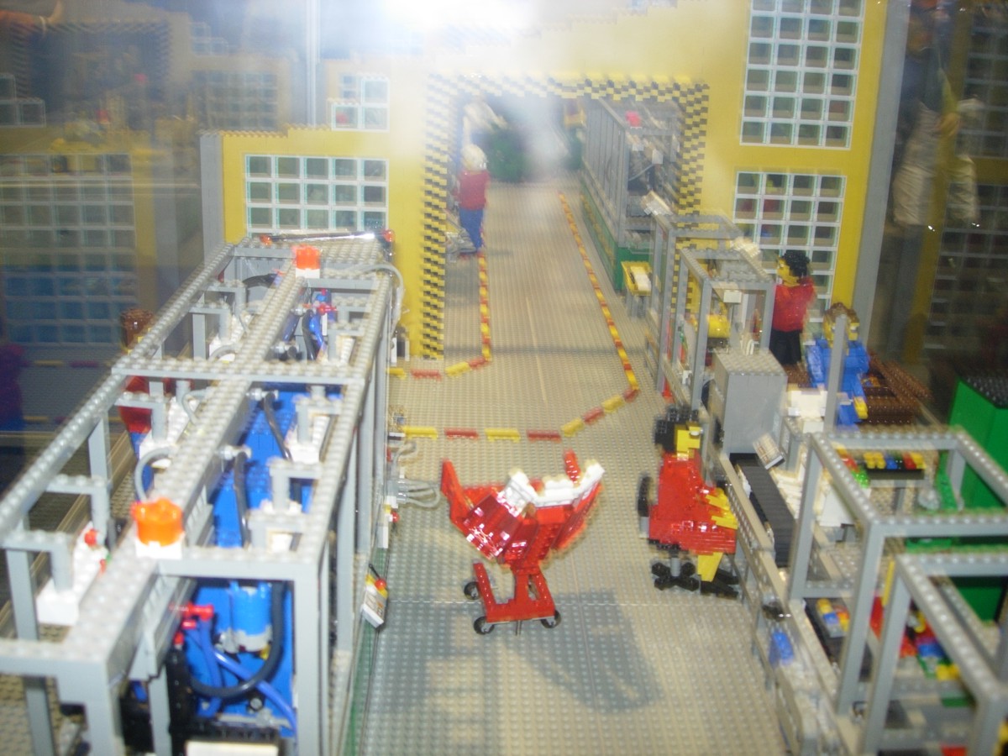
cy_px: 378
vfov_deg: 37.7
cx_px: 504
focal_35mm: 38
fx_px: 1107
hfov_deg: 49.0
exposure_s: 1/13.8
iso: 79
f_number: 2.8
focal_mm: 7.8
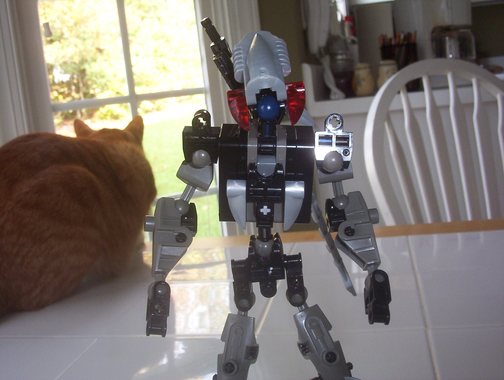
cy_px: 190
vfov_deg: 37.0
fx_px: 569
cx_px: 252
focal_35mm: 39
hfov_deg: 47.8
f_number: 4.5
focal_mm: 6
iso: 140
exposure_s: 1/38
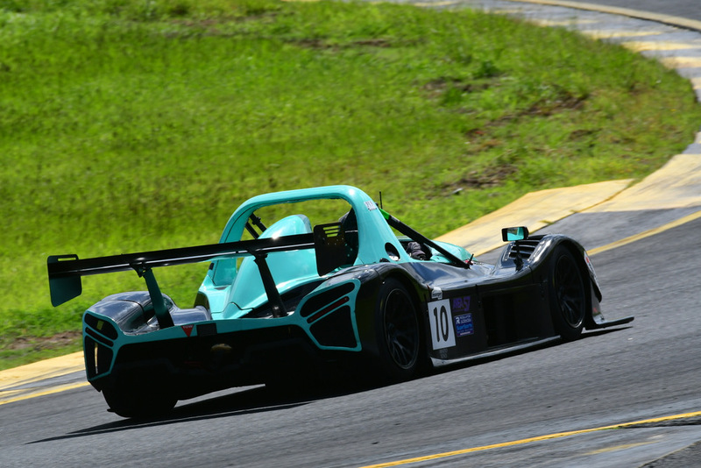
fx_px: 11395
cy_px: 234
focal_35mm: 585
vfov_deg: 2.4
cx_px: 350
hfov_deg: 3.5
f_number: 11
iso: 320
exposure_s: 1/640
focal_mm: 390
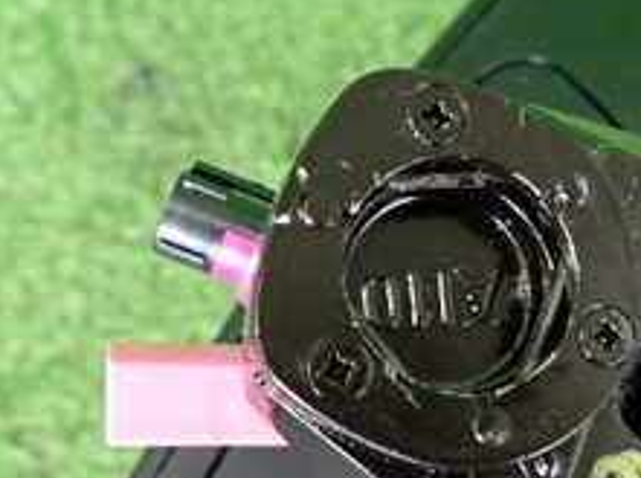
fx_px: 1257
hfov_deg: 28.1
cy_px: 388
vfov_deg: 21.3
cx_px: 493
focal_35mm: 68
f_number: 2
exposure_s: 1/60
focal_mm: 4.5
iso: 800
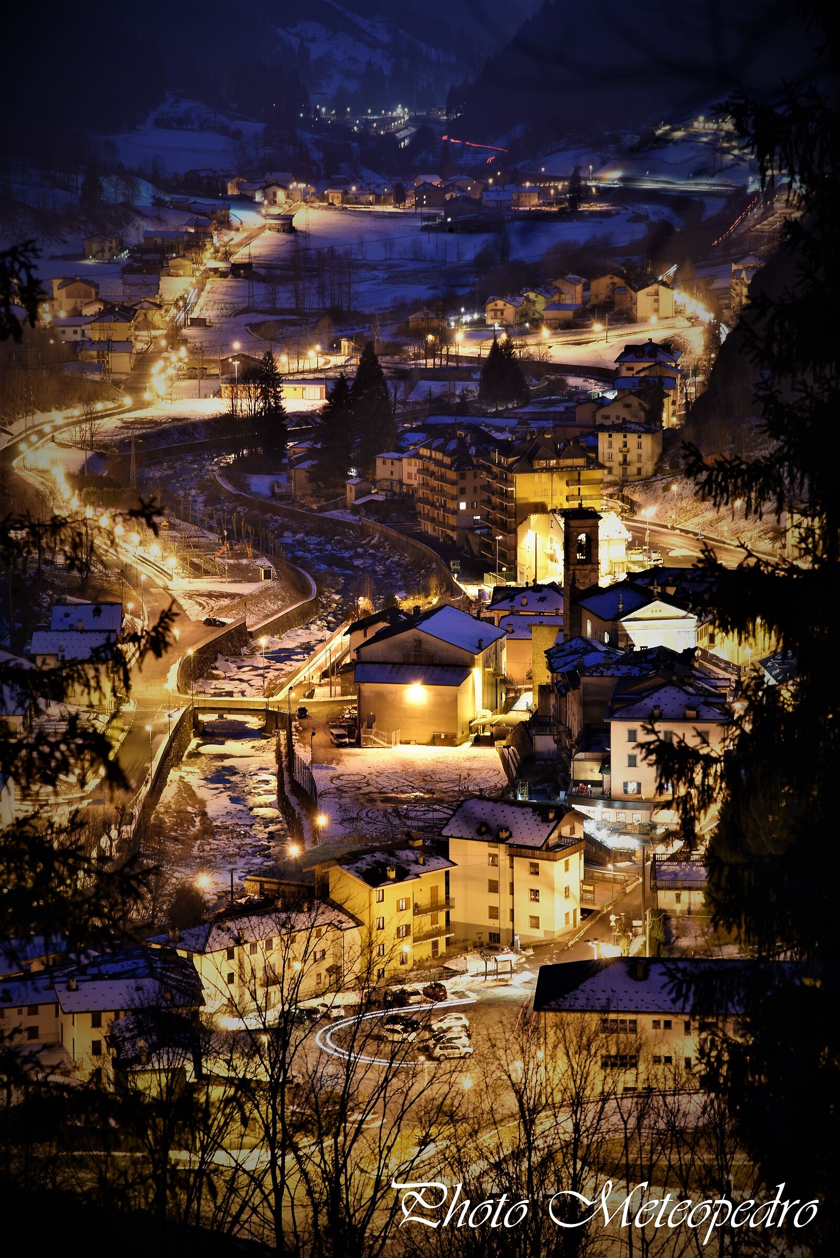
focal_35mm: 120
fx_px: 4196
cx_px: 420
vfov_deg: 17.1
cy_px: 629
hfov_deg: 11.4
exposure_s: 20
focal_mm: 120
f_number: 5.6
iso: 100
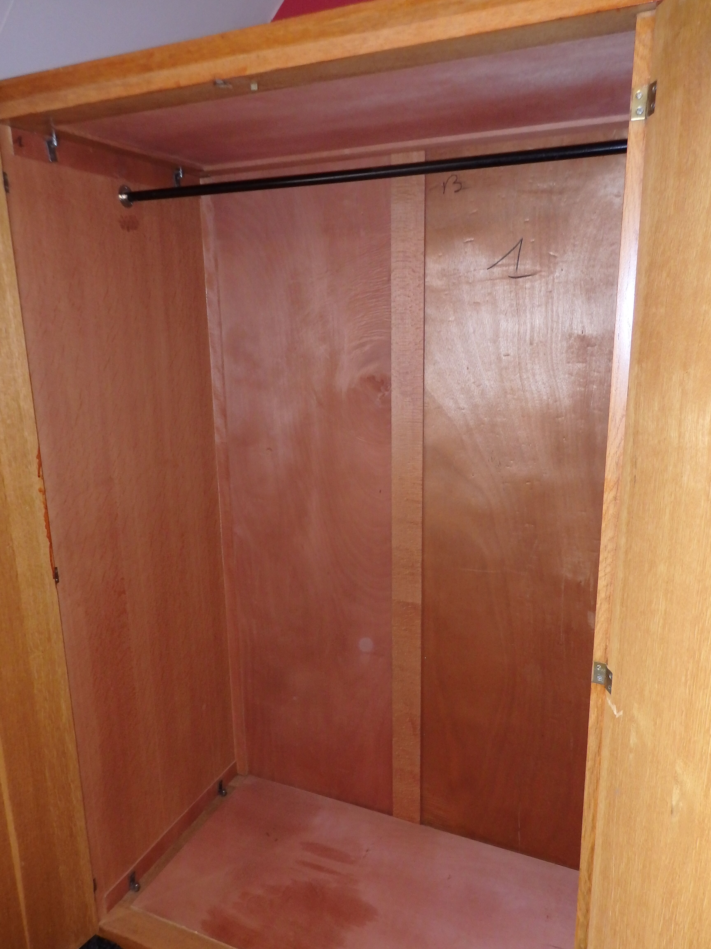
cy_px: 474
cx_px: 356
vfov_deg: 69.4
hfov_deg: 54.9
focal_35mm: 25
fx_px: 685
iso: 400
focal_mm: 4.5
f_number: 3
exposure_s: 1/30
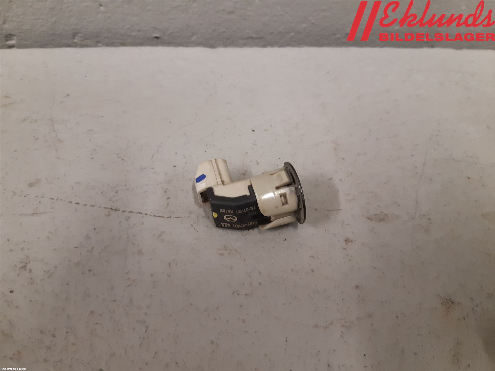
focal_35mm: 26
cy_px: 186
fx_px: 372
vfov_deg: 53.1
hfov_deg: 67.3
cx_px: 248
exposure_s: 1/50
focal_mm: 3.93
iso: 160
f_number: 1.7
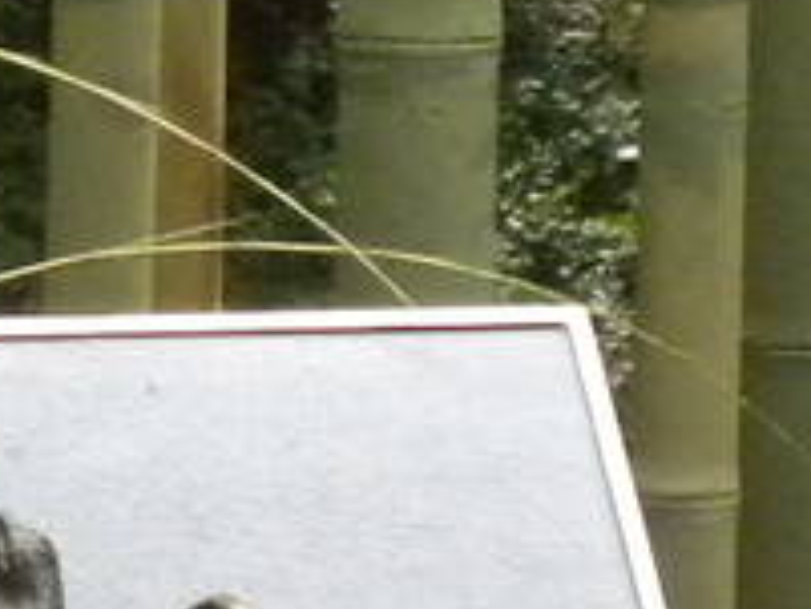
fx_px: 6892
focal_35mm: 294
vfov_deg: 5.1
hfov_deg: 6.6
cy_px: 294
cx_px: -383
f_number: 3.5
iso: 400
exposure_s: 1/523
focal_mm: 6.6
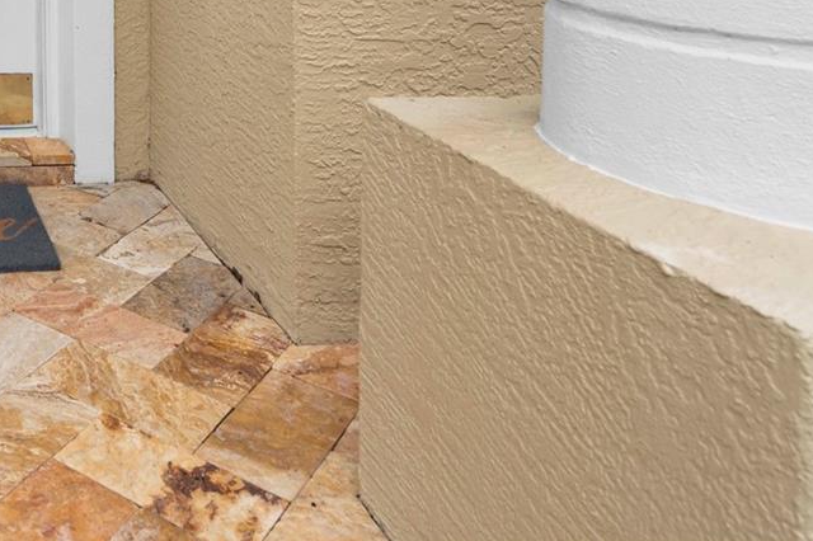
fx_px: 903
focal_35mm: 40
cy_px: -133
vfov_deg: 28.4
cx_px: -105
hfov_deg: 38.8
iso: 250
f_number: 8
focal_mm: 16
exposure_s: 1/60
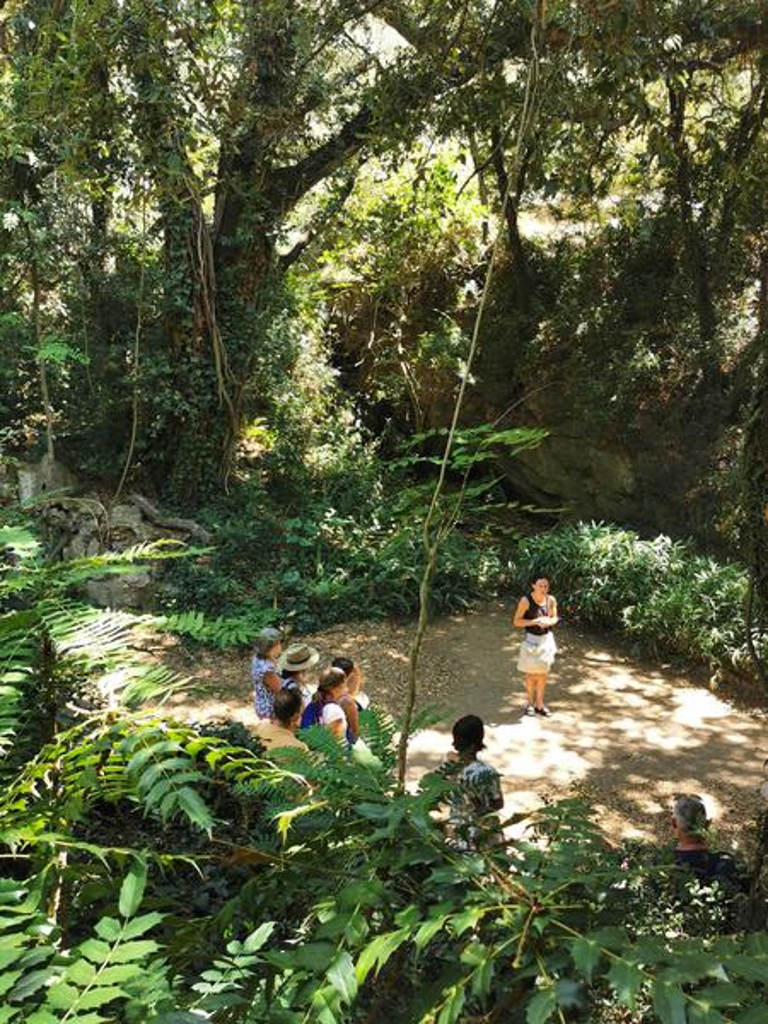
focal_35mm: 30
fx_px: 887
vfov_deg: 60.0
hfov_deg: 46.8
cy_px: 512
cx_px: 384
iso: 50
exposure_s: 1/114
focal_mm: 5.56
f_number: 1.6
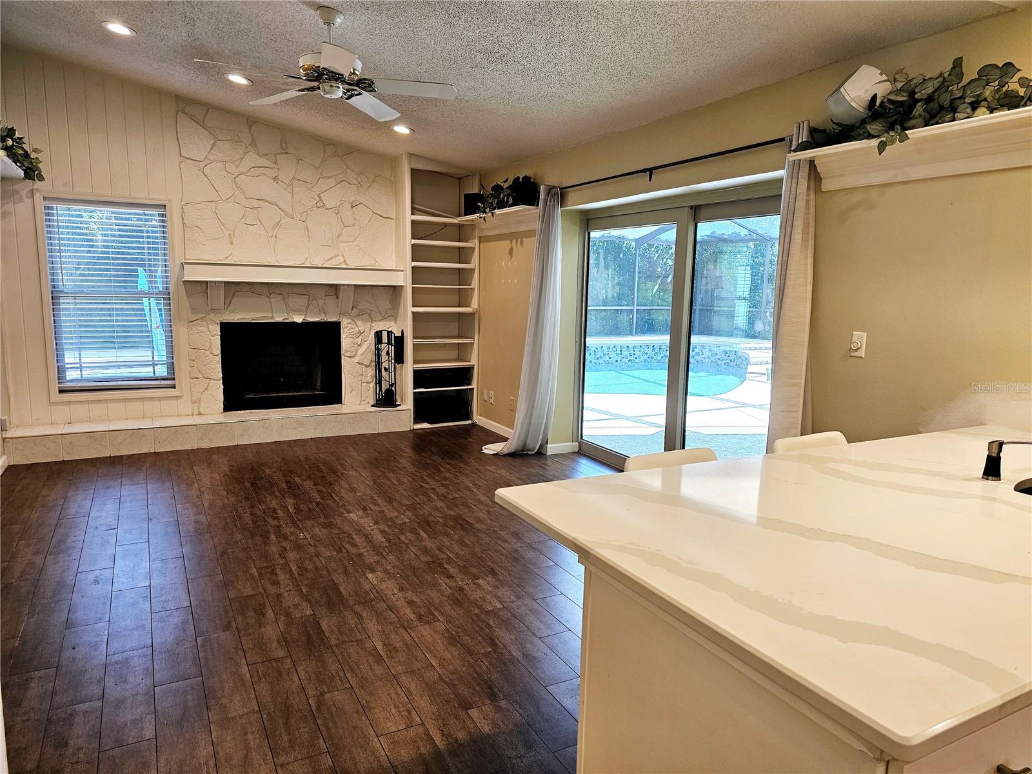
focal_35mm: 23
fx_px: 686
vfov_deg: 58.9
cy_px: 387
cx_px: 516
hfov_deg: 73.9
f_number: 1.7
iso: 160
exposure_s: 1/120
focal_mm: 6.3
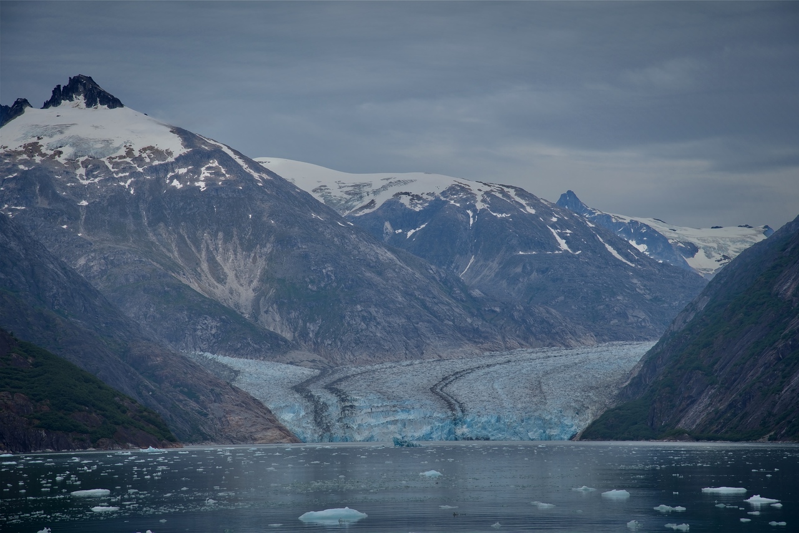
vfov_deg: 11.4
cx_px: 400
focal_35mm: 120
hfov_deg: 17.1
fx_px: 2664
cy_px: 266
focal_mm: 120
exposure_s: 1/320
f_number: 9
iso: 100
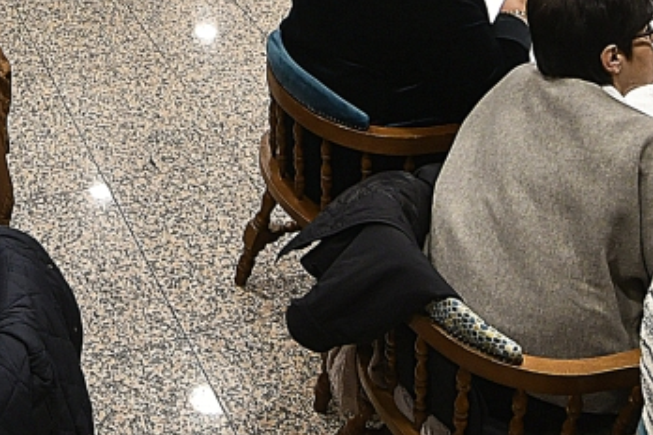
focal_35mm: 62
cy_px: -196
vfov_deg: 19.4
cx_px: 103
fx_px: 1125
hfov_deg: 31.3
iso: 640
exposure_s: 1/60
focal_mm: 12
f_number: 4.5
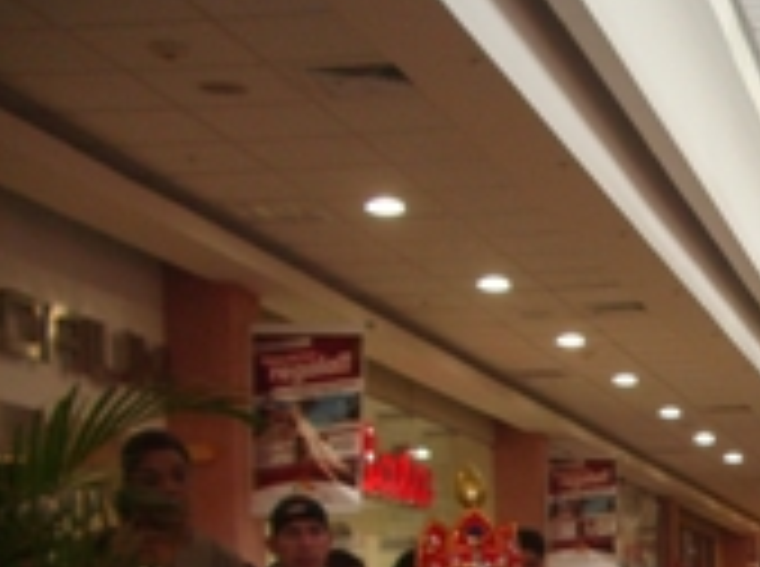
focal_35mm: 93
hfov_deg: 19.5
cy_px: 698
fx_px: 2037
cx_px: 994
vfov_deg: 15.2
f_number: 2.6
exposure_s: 1/60
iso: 200
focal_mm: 5.8
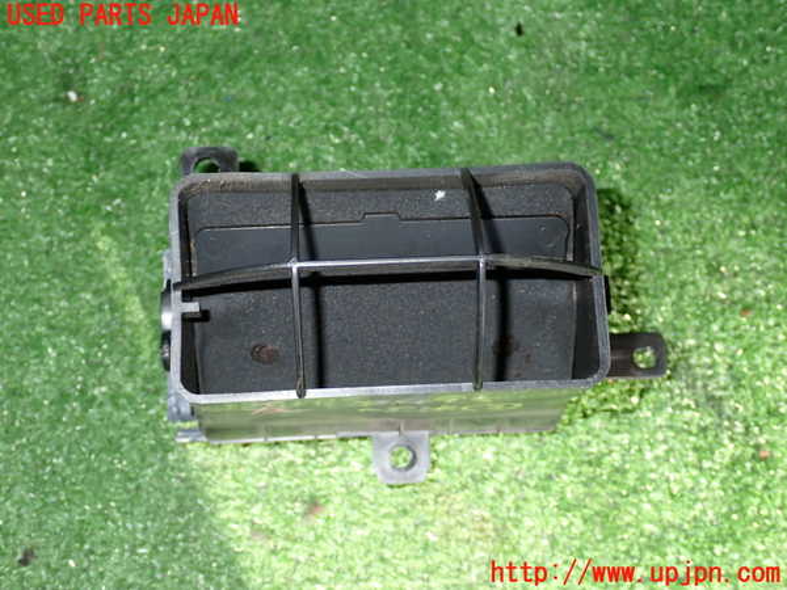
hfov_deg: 40.4
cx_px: 394
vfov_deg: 30.9
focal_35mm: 47
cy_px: 295
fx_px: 1069
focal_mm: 8.4
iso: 200
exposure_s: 1/50
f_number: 9
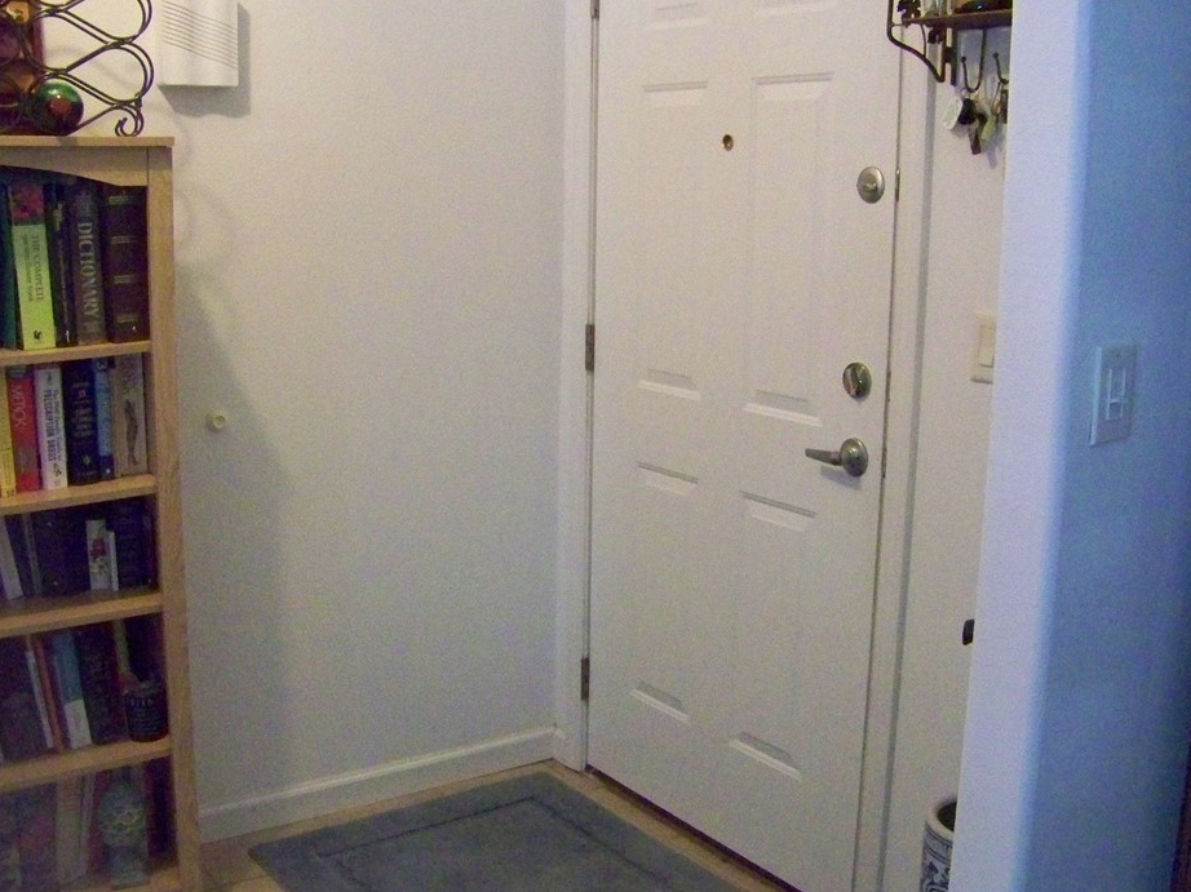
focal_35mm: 40
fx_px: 1376
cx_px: 585
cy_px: 449
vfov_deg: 35.9
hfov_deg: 46.8
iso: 1250
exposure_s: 1/30
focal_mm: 5.85
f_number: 2.8
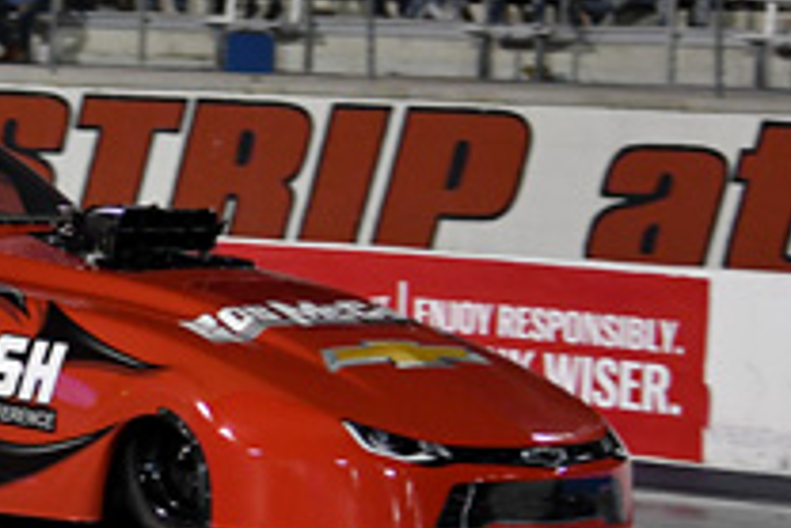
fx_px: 5541
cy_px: 327
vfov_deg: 5.5
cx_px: -148
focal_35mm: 252
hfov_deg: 8.1
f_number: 2.8
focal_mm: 70
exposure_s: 1/640
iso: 2000
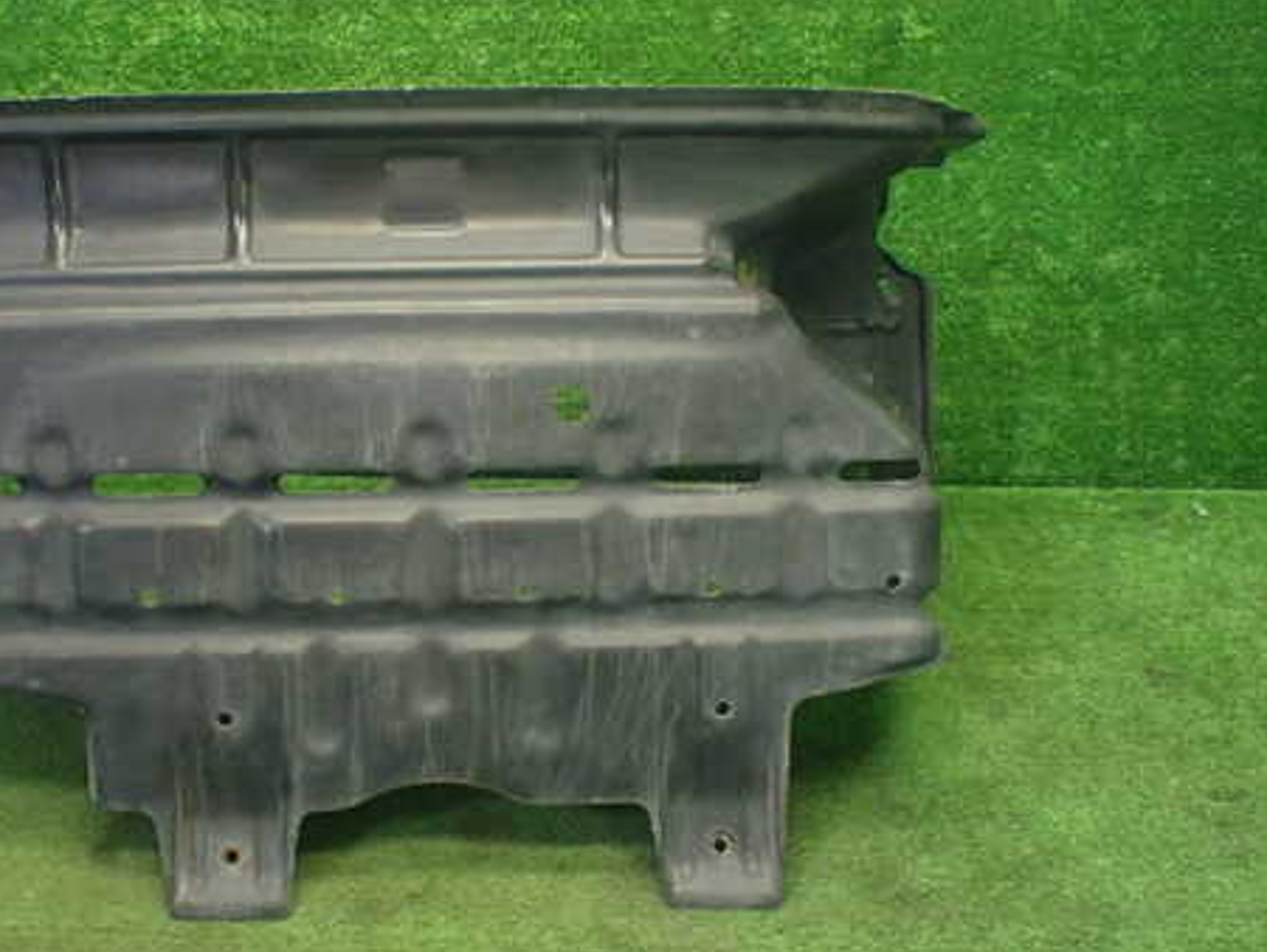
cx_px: 456
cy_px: 453
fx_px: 1465
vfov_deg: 36.0
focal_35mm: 40
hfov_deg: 46.3
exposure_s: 1/125
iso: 800
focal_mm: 5.4
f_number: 2.3
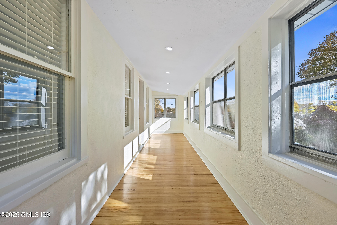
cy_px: 112
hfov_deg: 95.0
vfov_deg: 72.1
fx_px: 154
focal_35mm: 16
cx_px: 168
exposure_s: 1/60
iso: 640
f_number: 8
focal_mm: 16.5
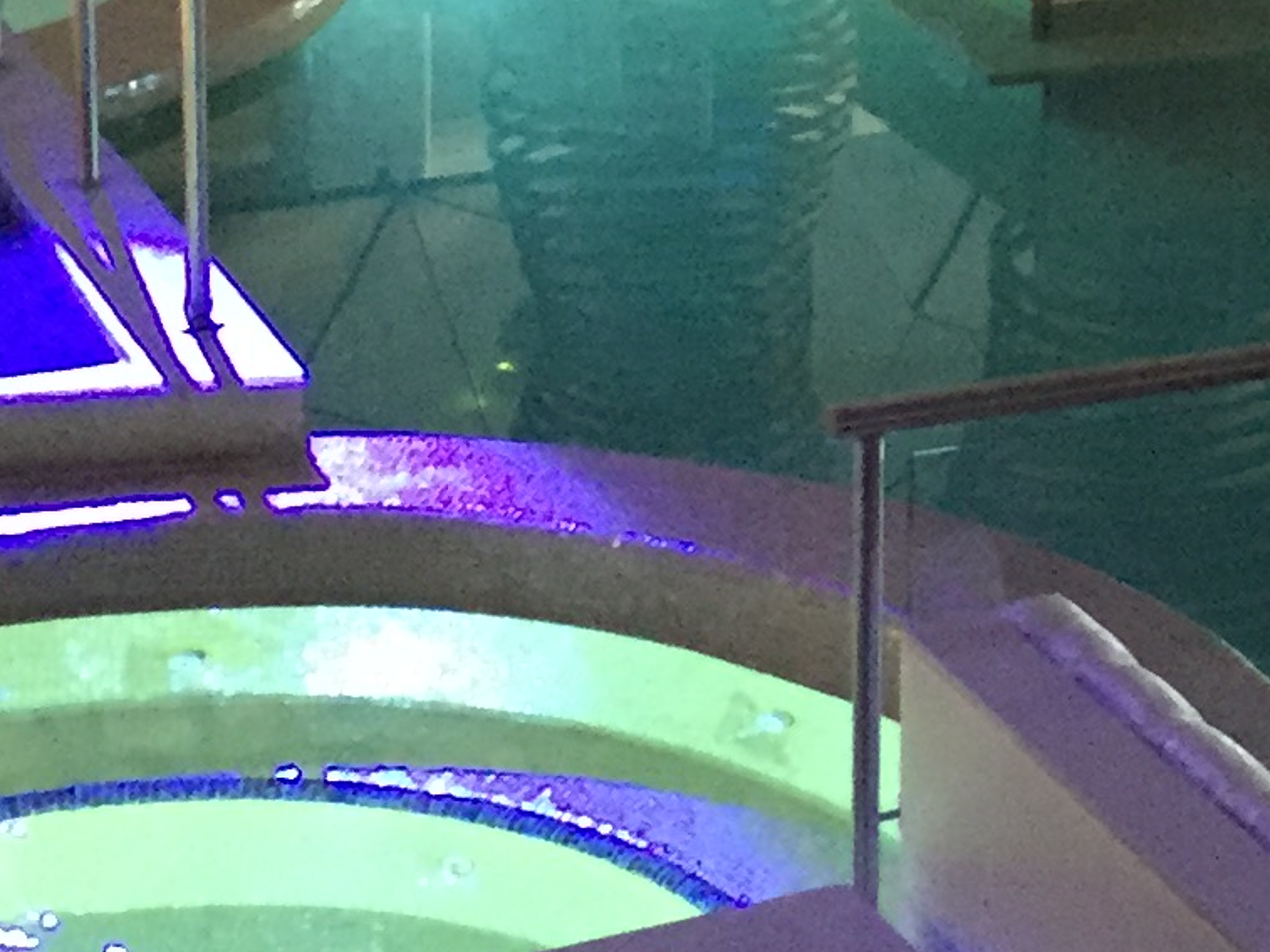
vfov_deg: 11.5
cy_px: -297
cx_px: 1461
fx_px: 4587
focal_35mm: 125
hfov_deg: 15.3
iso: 250
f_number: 2.2
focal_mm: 4.15
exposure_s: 1/24
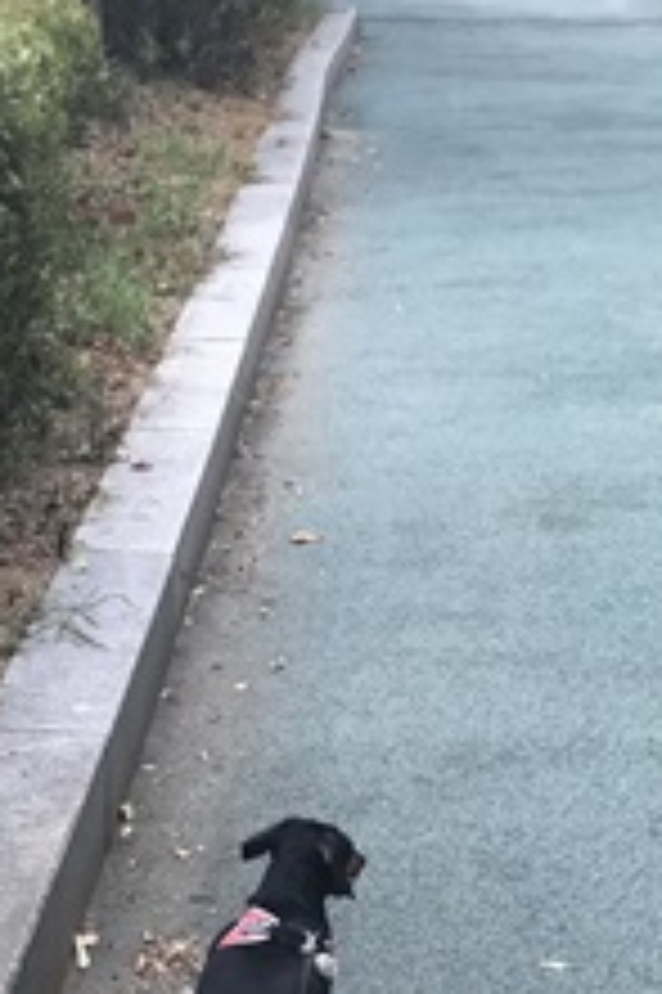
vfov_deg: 22.3
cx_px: 122
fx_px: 2431
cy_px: 974
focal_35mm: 88
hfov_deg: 15.4
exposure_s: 1/208
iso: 20
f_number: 1.8
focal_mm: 3.99
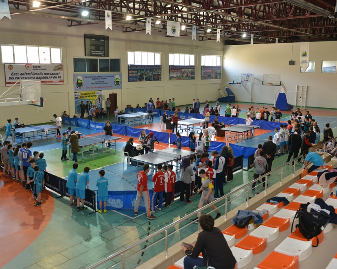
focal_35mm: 36
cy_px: 135
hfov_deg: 50.3
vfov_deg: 41.1
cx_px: 162
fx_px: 359
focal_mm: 31
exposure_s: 1/160
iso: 800
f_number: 3.2
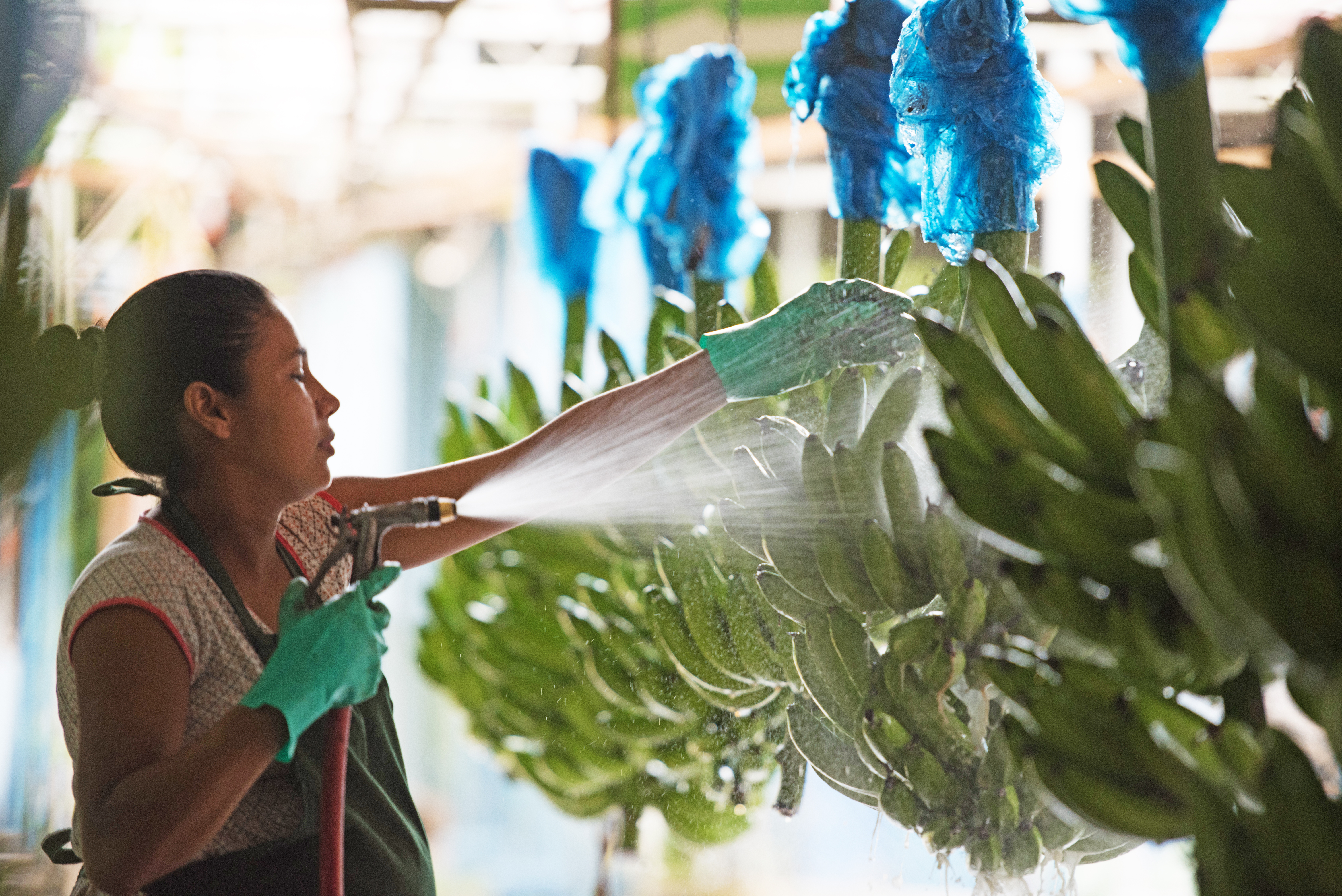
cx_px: 671
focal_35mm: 180
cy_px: 448
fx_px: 6712
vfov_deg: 7.6
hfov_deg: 11.4
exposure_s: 1/250
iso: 800
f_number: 2.8
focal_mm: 180
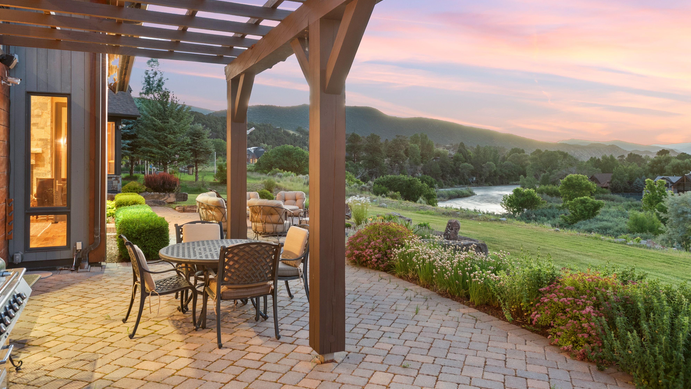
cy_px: 159
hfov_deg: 69.8
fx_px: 495
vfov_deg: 42.7
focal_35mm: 27
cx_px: 333
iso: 400
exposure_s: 13
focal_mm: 17
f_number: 7.1
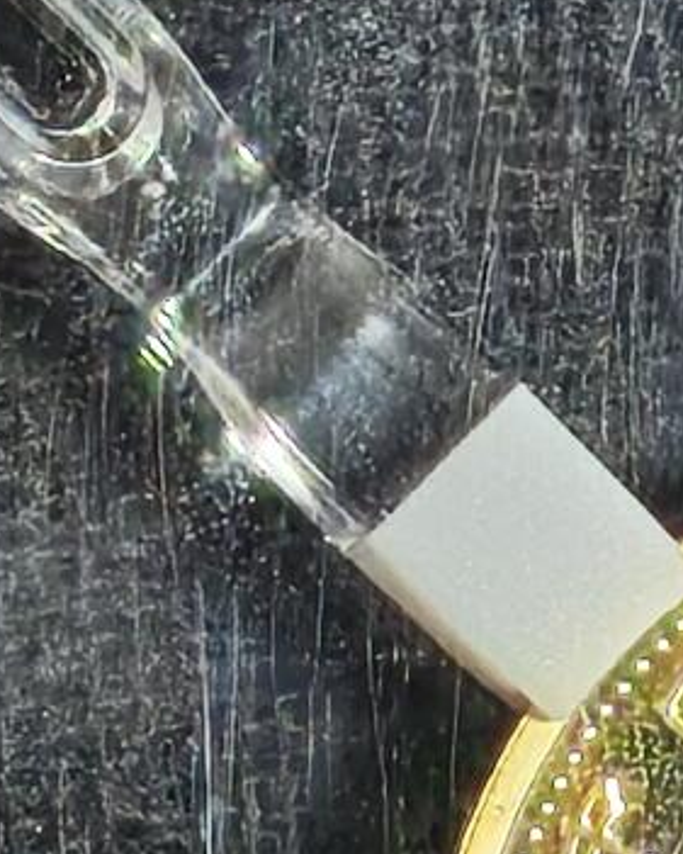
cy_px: 404
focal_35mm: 535
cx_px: 1101
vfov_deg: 3.6
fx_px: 13512
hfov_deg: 2.9
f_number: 1.5
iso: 50
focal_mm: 4.94
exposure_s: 1/505
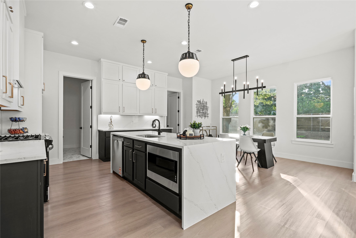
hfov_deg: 95.0
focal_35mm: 16
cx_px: 178
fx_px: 163
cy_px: 119
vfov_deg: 72.1
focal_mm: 11
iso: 125
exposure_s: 1/5
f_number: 7.1
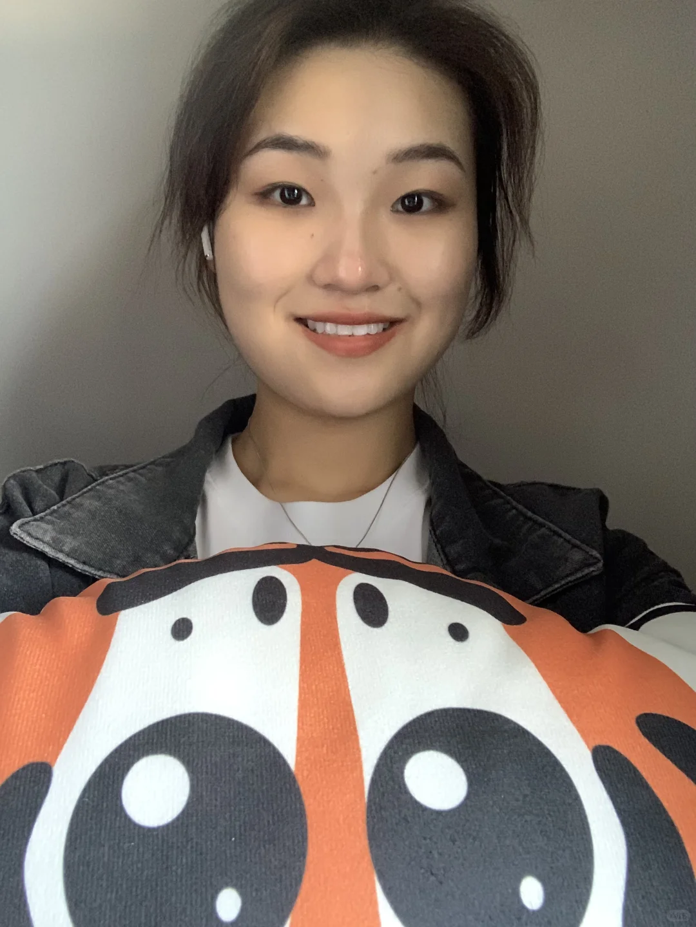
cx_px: 348
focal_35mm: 32
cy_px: 464
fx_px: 858
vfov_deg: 56.8
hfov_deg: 44.2
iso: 640
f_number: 2.2
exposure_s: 1/24
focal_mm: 2.87
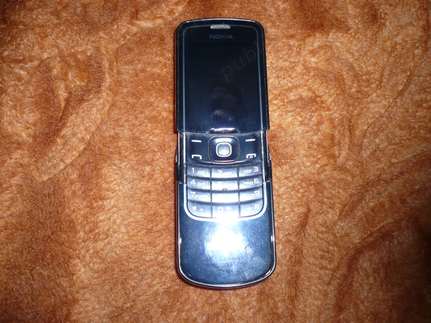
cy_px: 162
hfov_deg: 52.6
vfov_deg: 40.7
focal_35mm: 35
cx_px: 216
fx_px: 436
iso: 100
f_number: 2.8
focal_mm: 5.8
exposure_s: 1/30
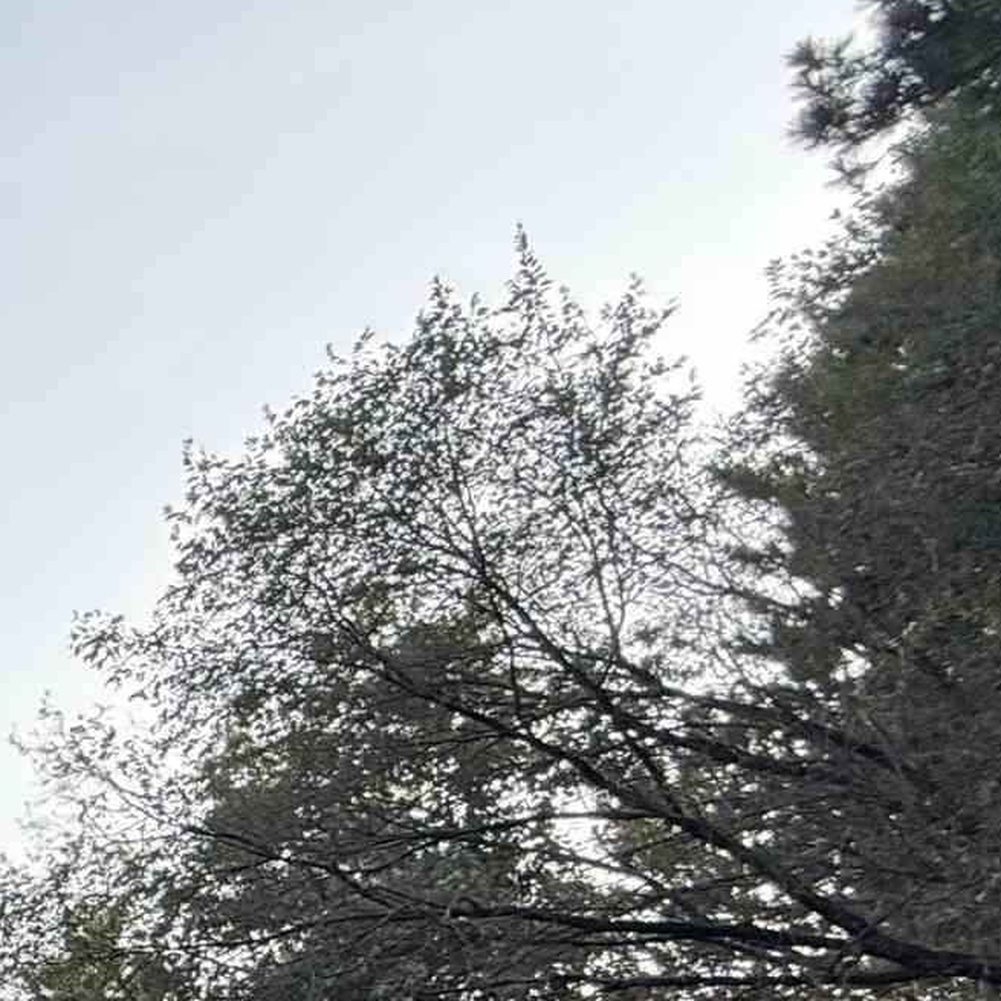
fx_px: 1898
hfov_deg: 19.1
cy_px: 1380
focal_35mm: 58
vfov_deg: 24.7
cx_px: -957
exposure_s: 1/321
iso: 64
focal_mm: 2.22
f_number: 2.2
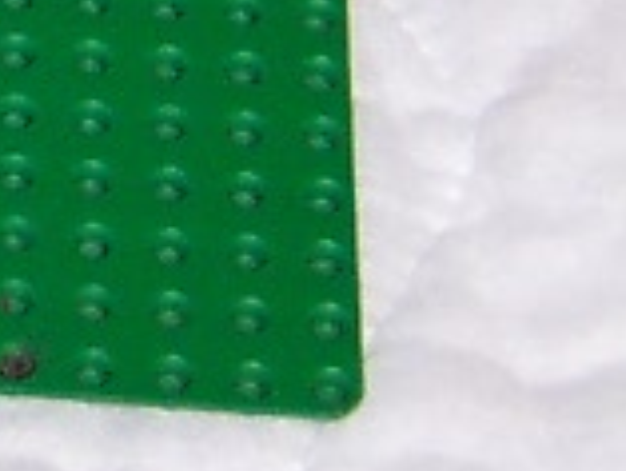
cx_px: -1057
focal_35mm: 398
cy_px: -706
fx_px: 7203
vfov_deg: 3.7
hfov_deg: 4.8
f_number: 3.4
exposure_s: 1/60
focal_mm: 8
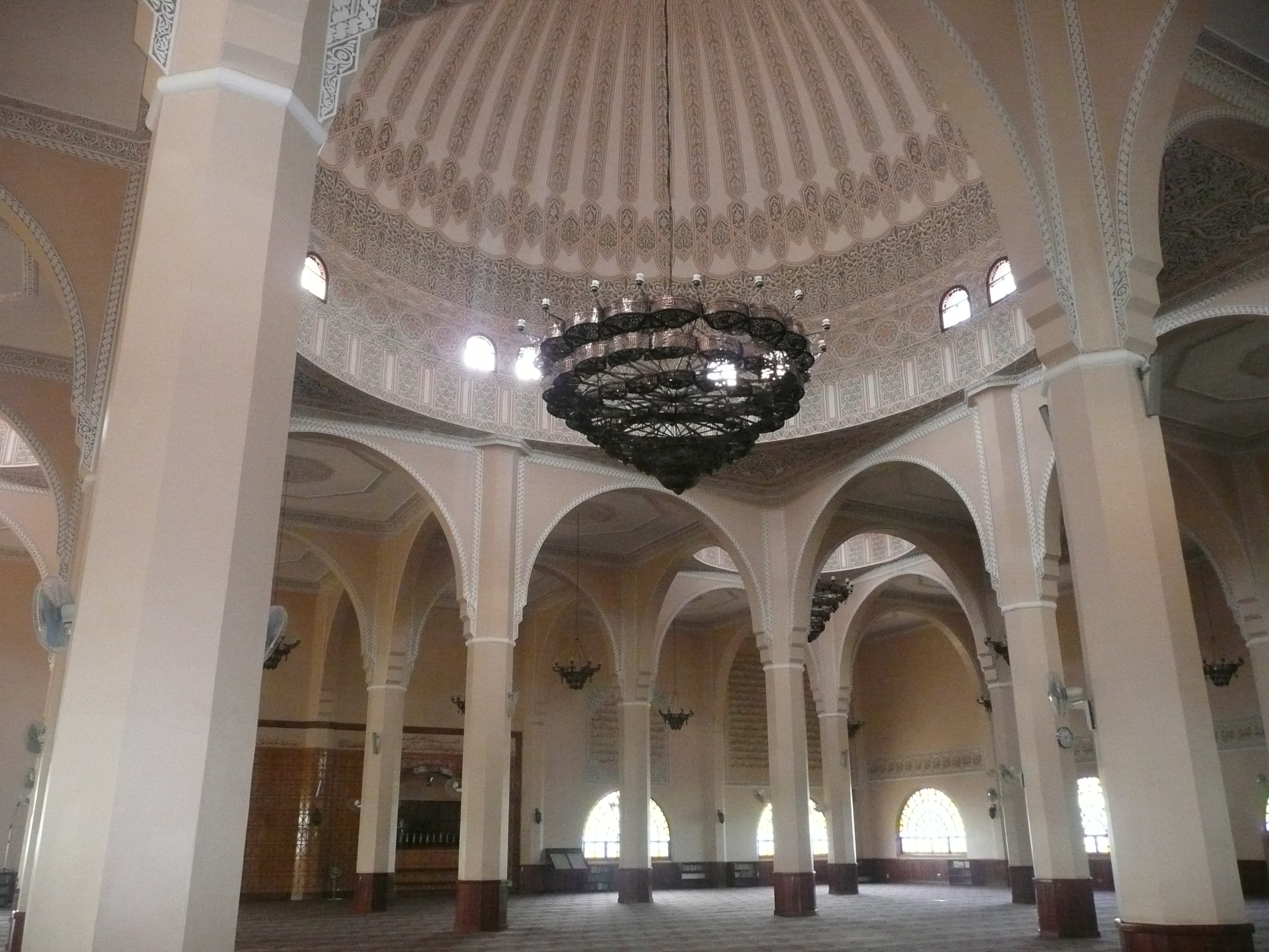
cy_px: 476
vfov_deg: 49.7
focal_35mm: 28
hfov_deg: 63.4
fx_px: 1026
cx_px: 634
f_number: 3.3
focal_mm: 4.6
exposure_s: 1/30
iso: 640
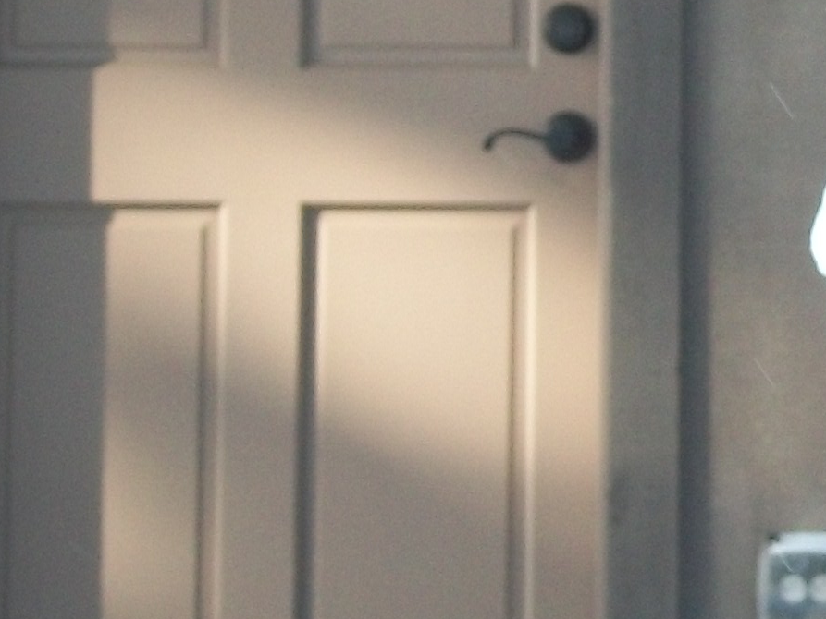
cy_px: 119
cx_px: 1038
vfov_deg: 4.7
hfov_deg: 6.2
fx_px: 7541
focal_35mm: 316
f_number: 4.6
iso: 80
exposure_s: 1/80
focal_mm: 13.7
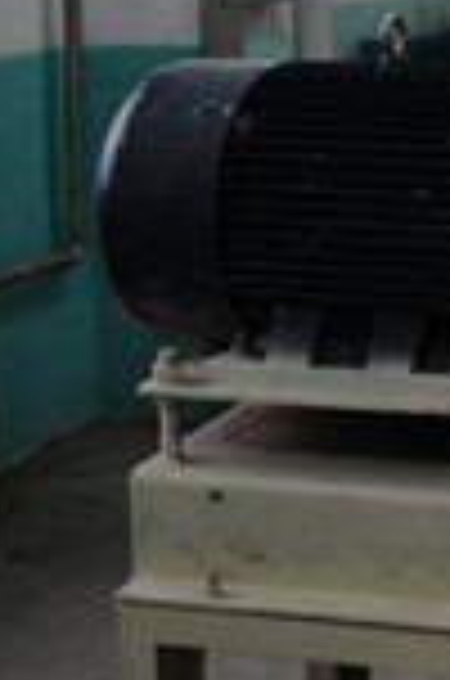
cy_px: 34
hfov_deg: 6.8
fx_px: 3729
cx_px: 760
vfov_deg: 10.3
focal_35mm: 198
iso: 400
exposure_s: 1/60
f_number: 2.8
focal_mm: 38
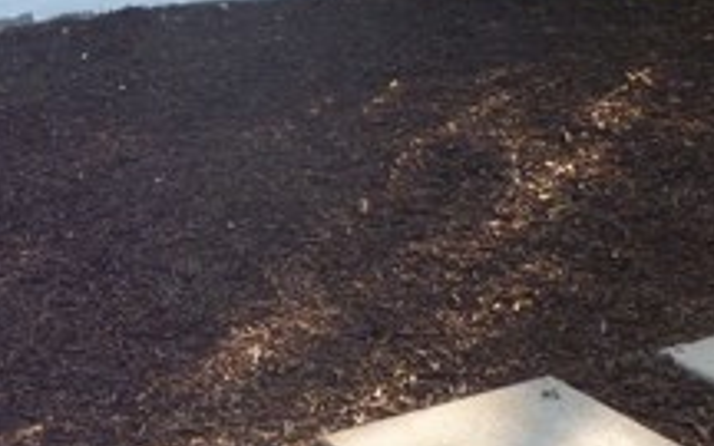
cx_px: 46
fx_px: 1712
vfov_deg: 14.8
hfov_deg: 22.9
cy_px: 168
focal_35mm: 88
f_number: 3.3
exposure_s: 1/40
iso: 80
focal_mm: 5
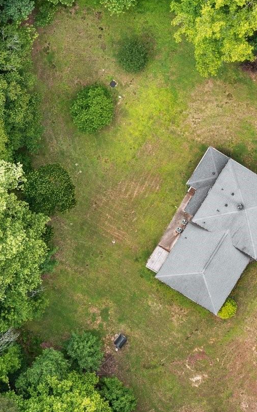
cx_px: 134
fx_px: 807
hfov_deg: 18.1
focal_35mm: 72
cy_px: 188
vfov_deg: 28.6
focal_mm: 10.26
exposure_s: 1/120
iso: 100
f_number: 4.5
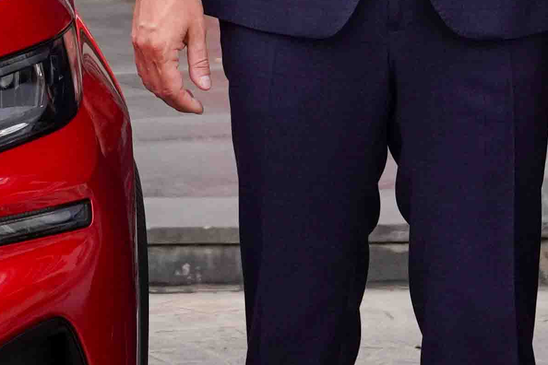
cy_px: -327
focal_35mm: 320
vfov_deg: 4.2
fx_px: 4871
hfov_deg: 6.4
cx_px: 387
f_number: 4
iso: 400
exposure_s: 1/2500
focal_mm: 40
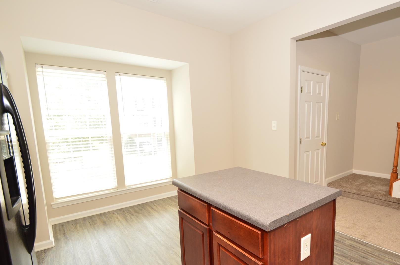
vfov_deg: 64.0
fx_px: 211
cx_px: 241
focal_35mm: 19
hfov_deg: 85.8
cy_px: 154
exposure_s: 1/100
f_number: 5
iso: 250
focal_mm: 10
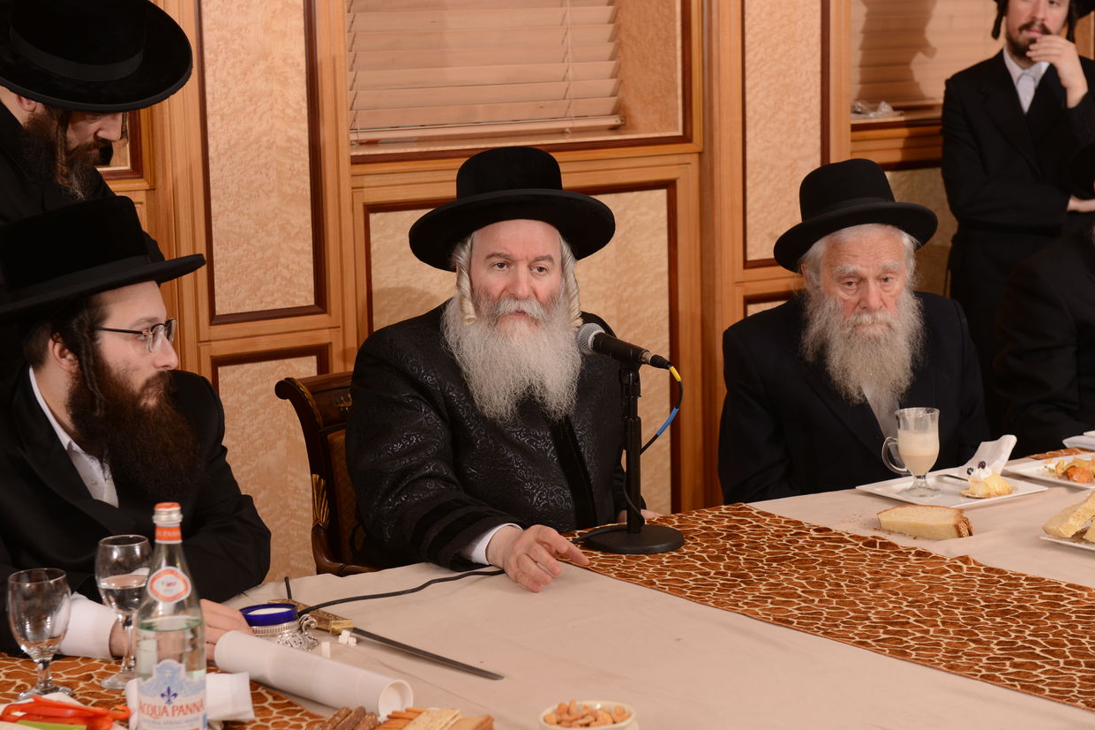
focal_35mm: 79
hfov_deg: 25.7
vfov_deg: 17.3
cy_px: 339
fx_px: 2402
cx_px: 513
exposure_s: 1/160
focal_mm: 70
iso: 400
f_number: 6.3
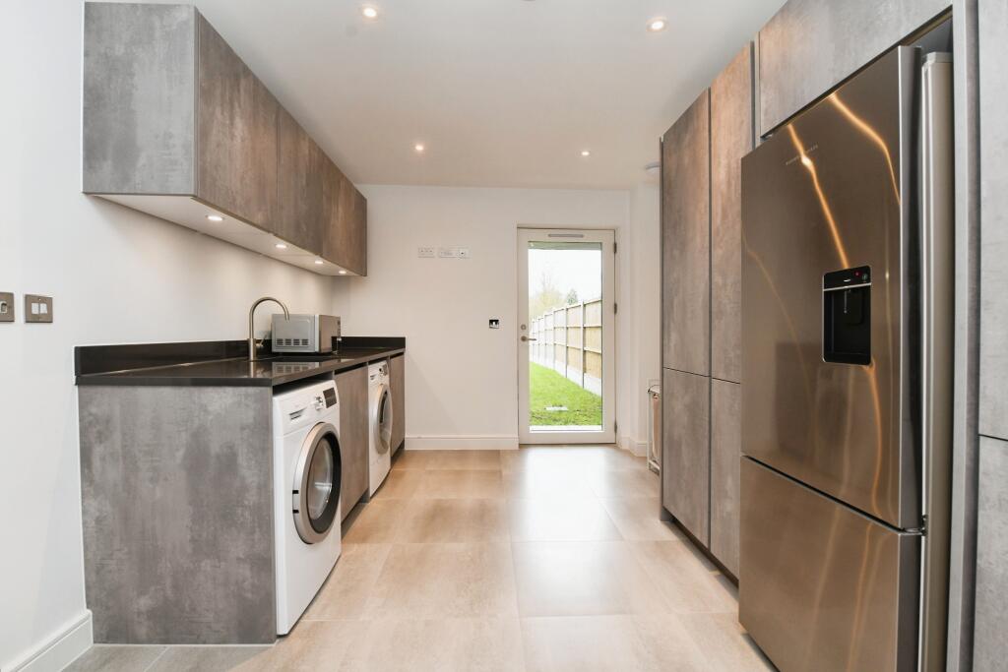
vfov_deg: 73.8
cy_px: 336
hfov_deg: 96.7
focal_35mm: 16
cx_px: 504
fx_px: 448
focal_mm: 16
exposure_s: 1/60
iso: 800
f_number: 6.3
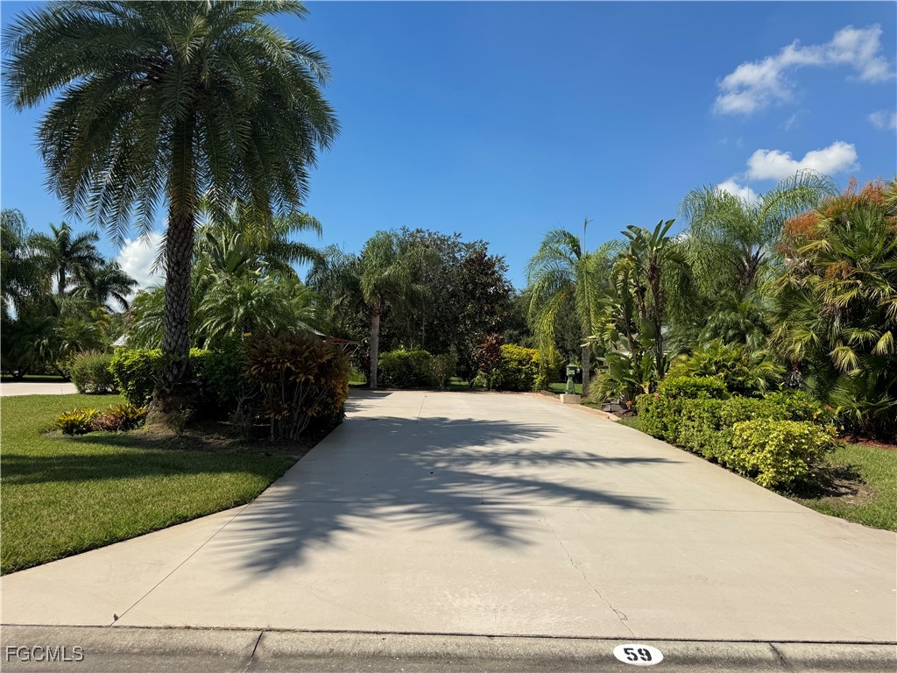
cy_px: 336
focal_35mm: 24
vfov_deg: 56.8
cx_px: 448
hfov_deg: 71.6
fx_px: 622
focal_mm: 6.76
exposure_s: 1/5814
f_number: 1.78
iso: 80
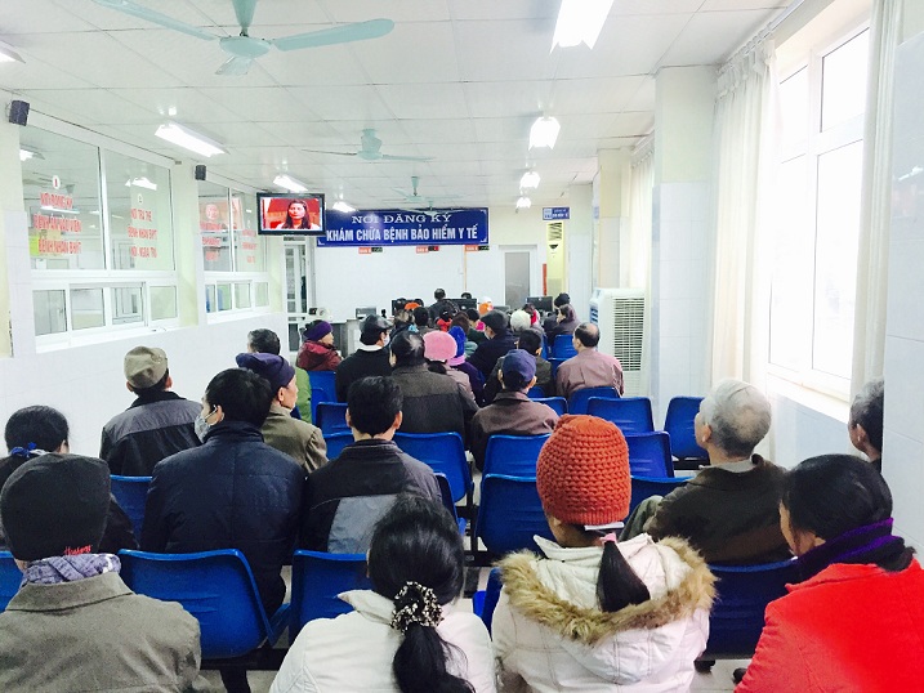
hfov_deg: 61.7
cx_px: 462
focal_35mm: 29
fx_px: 774
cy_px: 346
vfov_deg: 48.2
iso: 80
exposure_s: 1/33
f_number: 2.2
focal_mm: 4.15
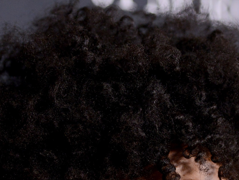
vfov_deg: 4.9
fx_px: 2099
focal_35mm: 304
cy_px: 238
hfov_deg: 6.5
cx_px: 143
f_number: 3.5
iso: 1600
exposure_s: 1/250
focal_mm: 98
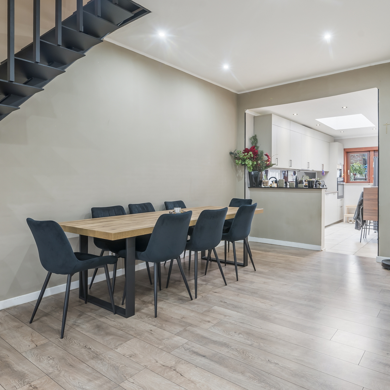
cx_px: 239
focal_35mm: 23
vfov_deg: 67.2
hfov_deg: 66.4
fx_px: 293
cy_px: 185
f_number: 8
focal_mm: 14
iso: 250
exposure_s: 1/4
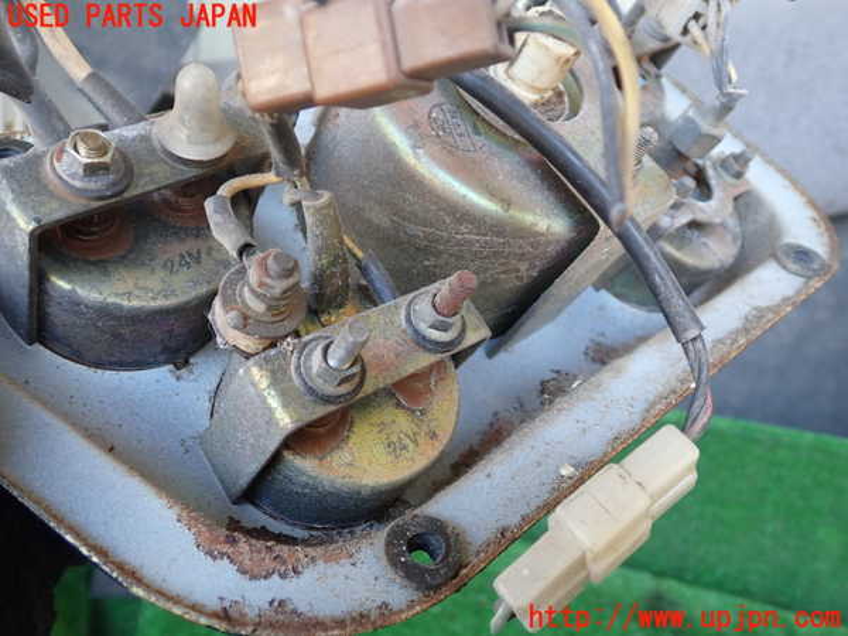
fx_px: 735
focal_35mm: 30
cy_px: 318
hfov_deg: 60.0
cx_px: 424
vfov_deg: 46.8
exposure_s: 1/50
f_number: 2.3
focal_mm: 5.4
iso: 200
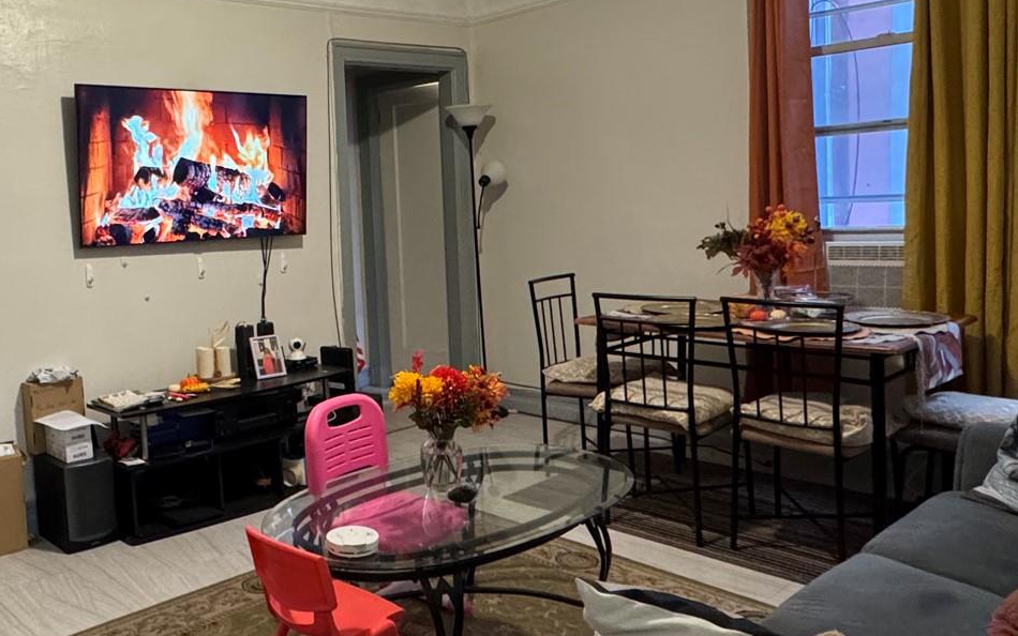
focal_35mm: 32
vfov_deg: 39.3
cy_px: 268
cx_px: 275
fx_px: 888
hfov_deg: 57.1
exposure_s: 1/60
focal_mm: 2.22
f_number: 2.2
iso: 640
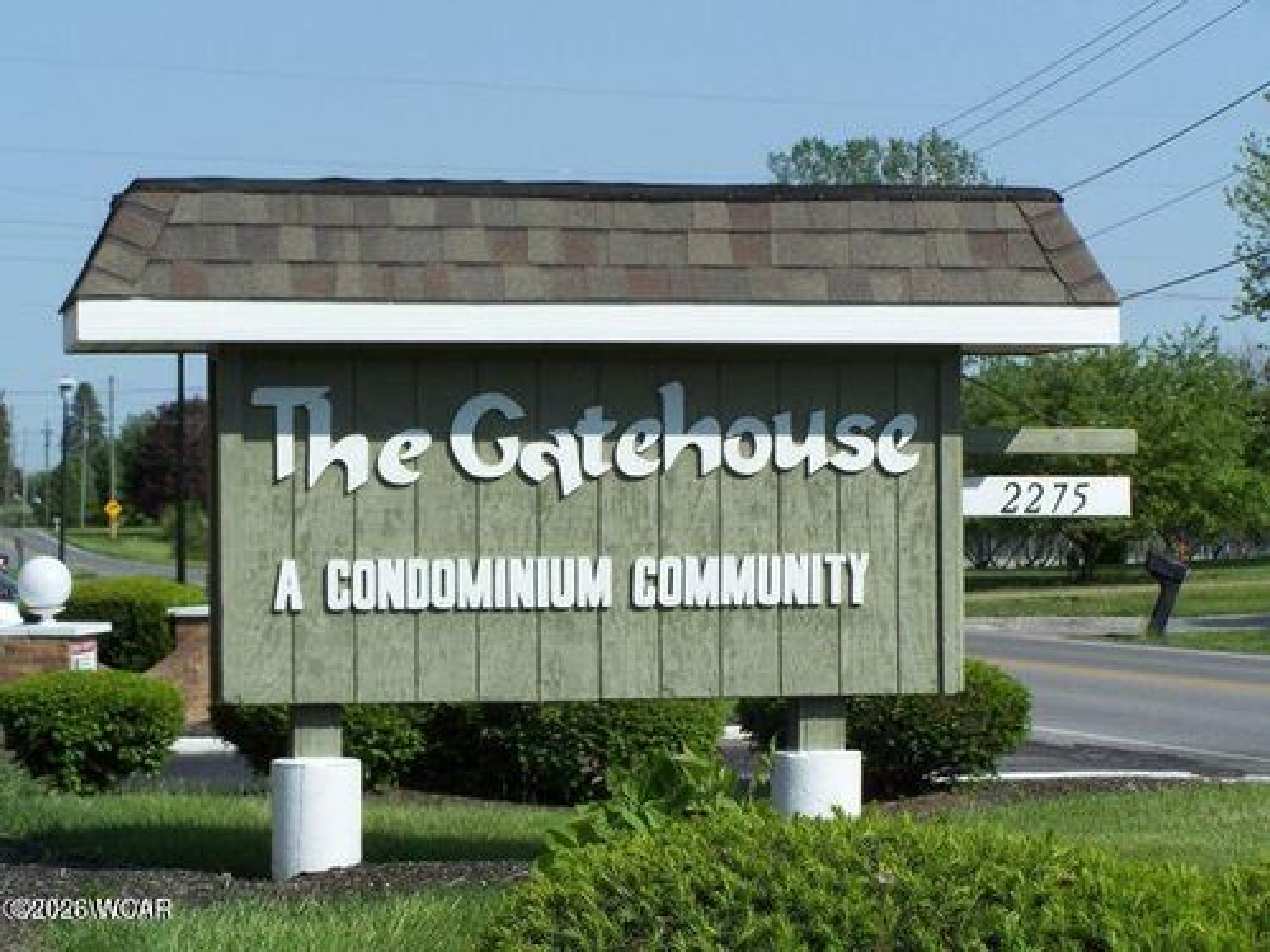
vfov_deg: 12.7
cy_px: 476
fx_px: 4293
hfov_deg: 16.8
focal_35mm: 117
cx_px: 635
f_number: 4.5
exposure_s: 1/750
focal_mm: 19.4
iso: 80
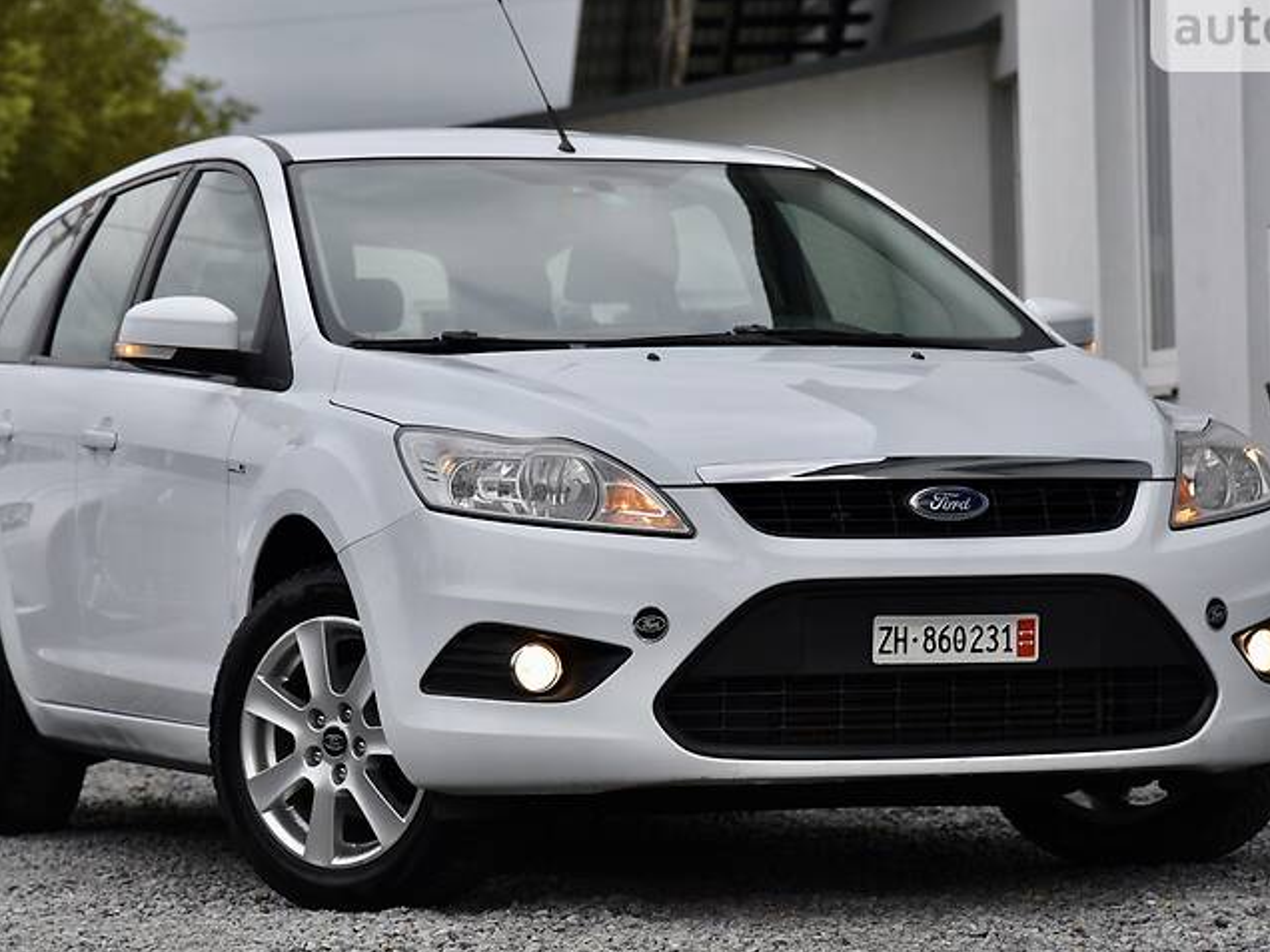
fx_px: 4659
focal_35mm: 127
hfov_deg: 15.5
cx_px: 669
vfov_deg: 11.7
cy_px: 494
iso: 200
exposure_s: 1/640
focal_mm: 105
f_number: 6.3
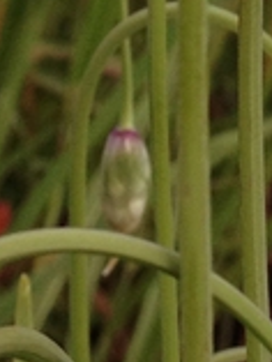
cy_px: -247
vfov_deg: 8.4
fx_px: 2385
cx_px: 265
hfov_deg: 6.5
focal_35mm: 228
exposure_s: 1/627
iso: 64
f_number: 2.4
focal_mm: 4.28
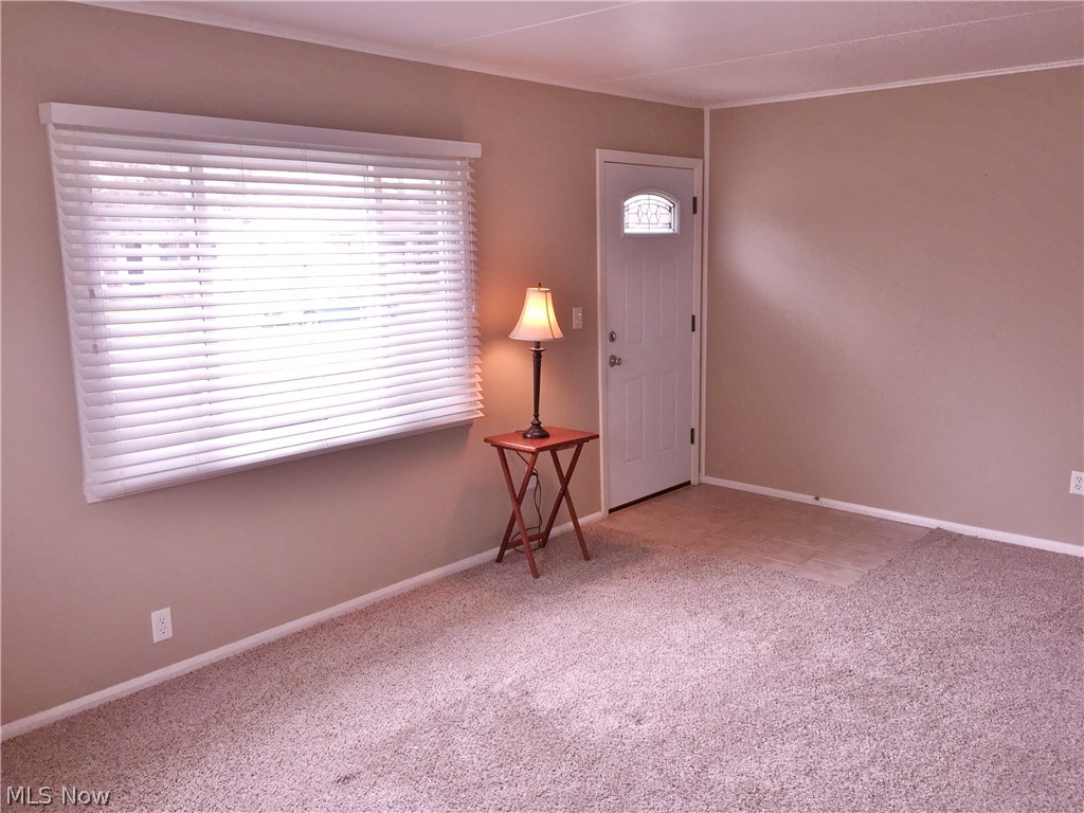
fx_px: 908
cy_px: 406
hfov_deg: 61.7
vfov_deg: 48.2
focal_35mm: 29
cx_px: 542
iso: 32
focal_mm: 4.15
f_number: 2.2
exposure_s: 1/50
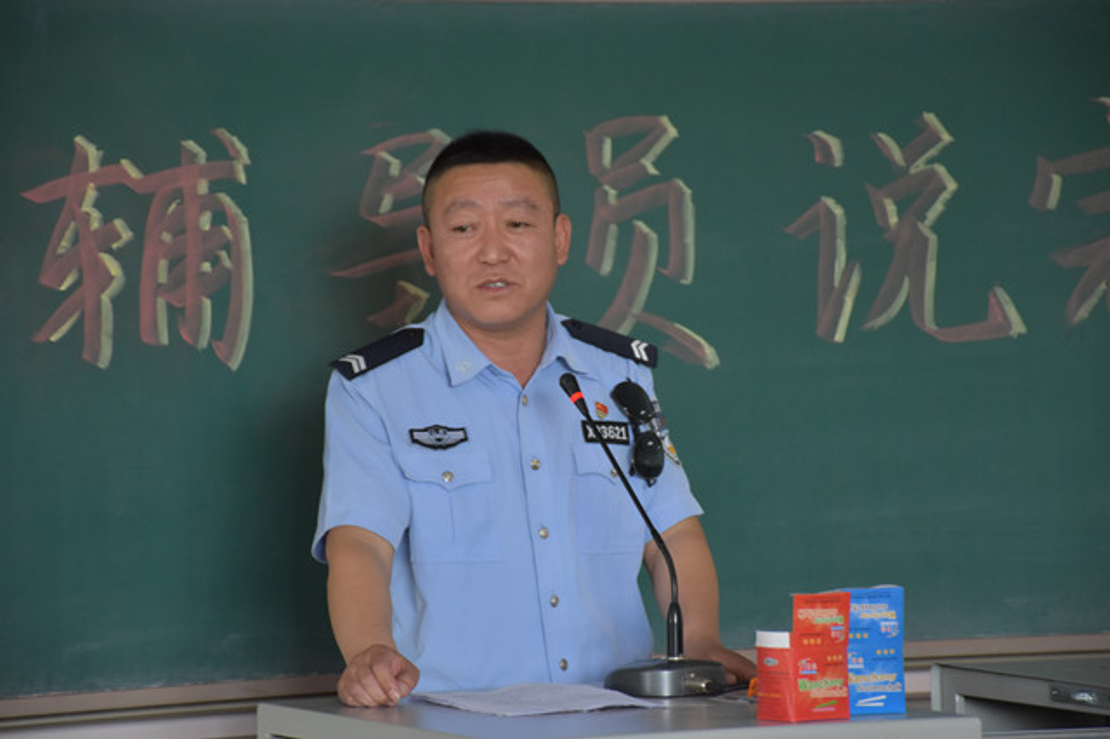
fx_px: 5177
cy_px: 370
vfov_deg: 8.2
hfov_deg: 12.2
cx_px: 555
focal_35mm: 168
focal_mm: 112
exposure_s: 1/60
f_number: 5.6
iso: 1100
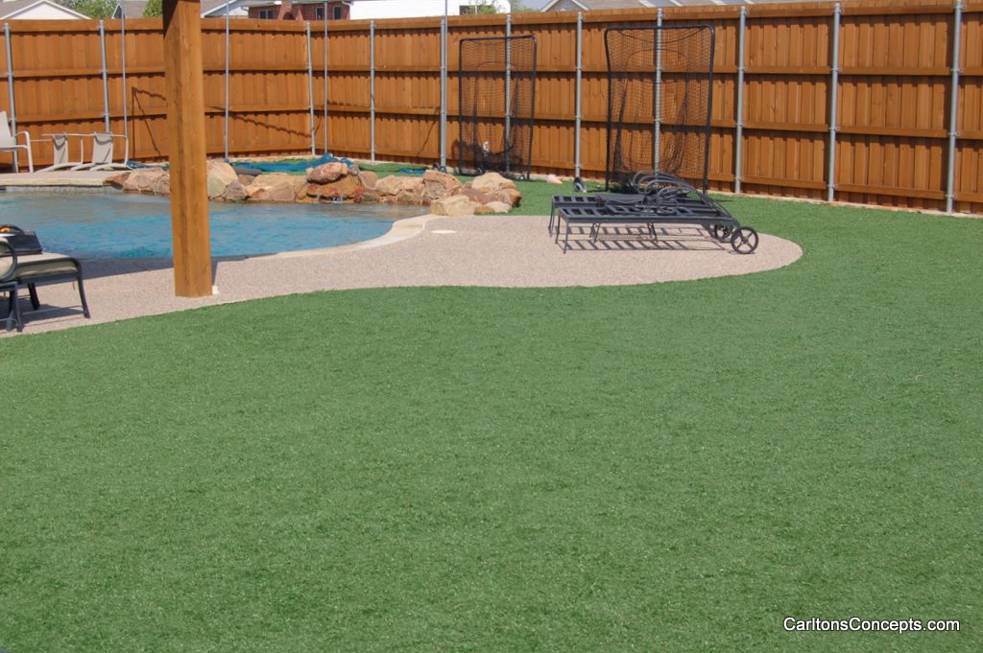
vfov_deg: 22.6
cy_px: 326
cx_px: 492
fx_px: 1637
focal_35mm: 60
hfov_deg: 33.4
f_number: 8
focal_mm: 40
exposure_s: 1/500
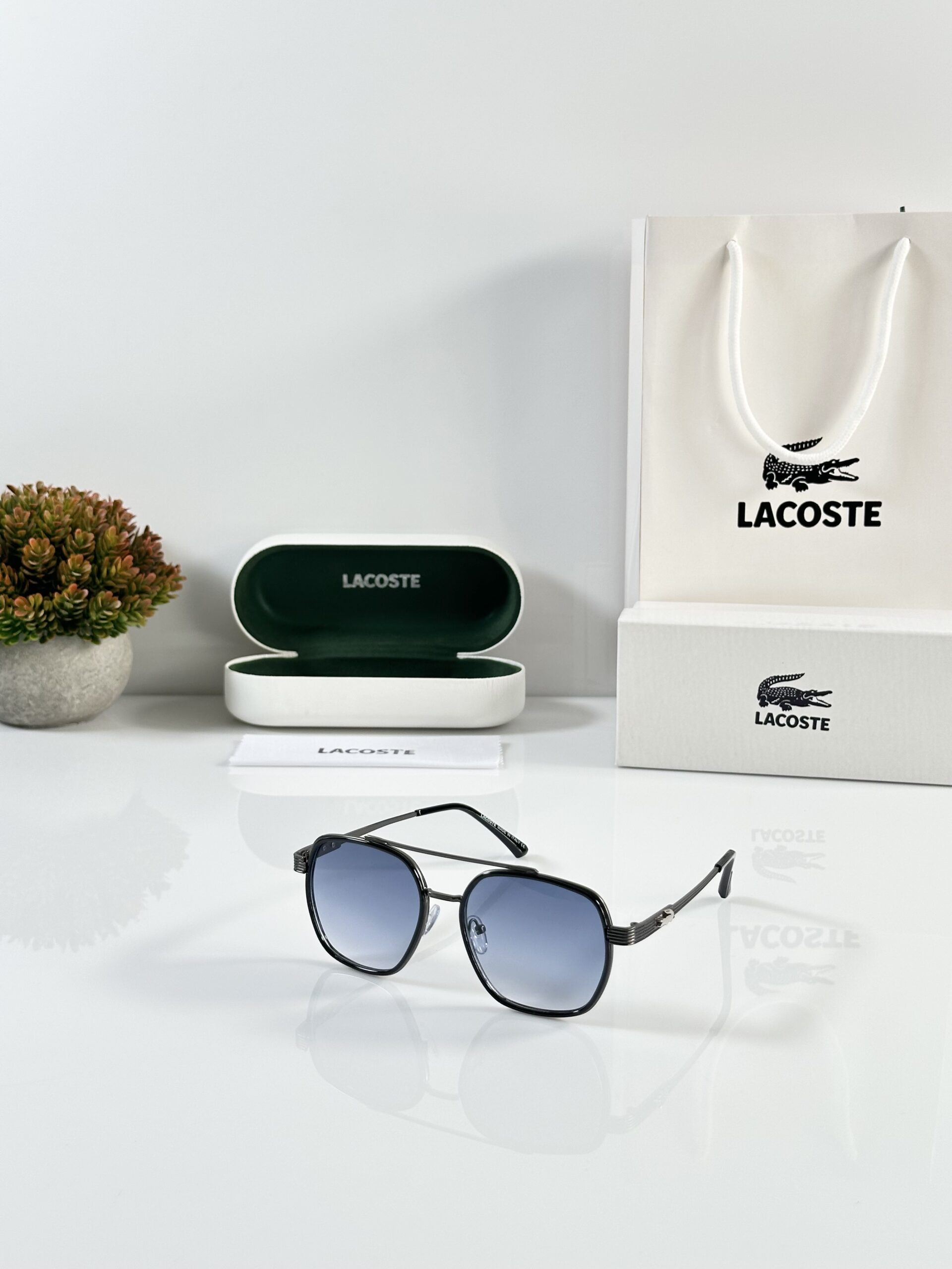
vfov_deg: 39.7
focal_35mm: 48
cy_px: 634
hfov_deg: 30.3
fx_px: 1760
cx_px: 476
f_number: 1.78
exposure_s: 1/100
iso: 64
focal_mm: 6.86
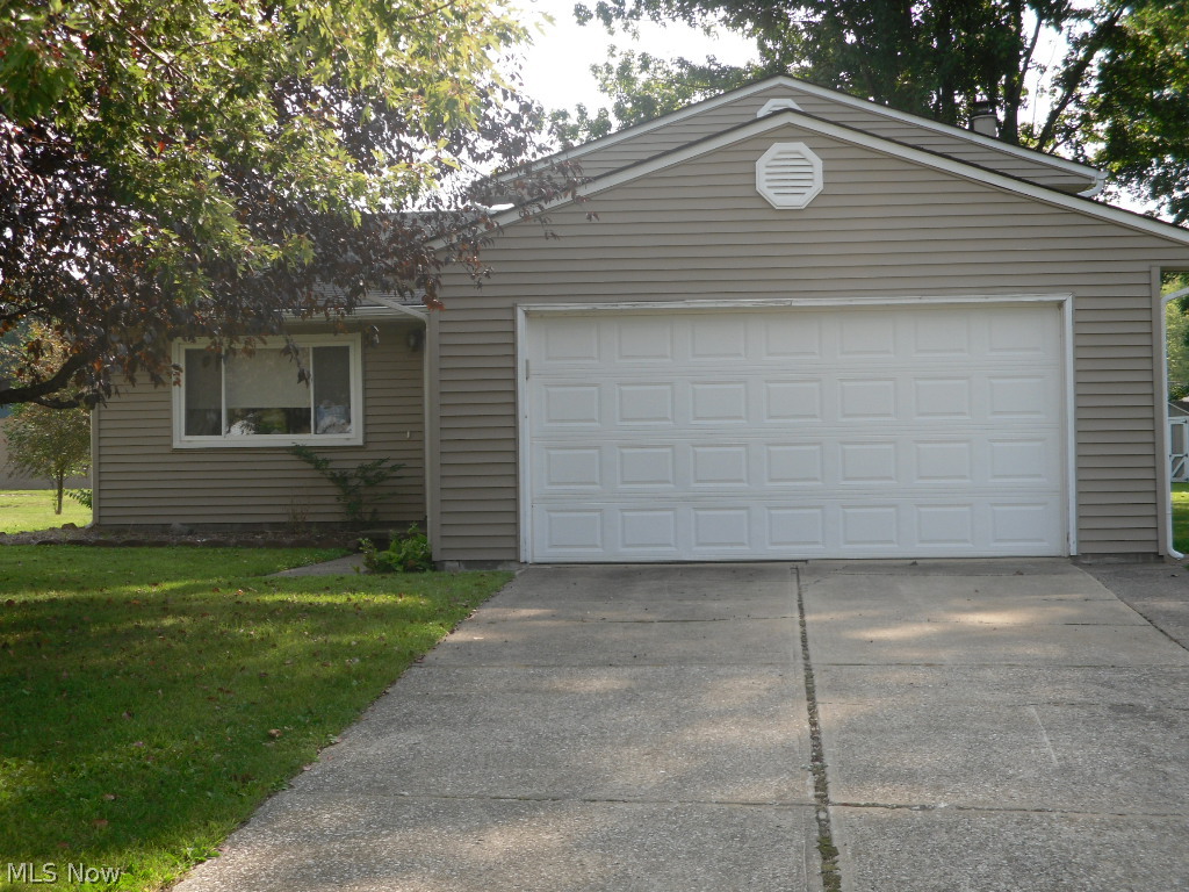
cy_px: 446
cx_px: 594
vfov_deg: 26.6
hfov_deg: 34.9
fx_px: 1889
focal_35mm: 55
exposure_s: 1/224
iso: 80
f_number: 4
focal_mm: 9.83
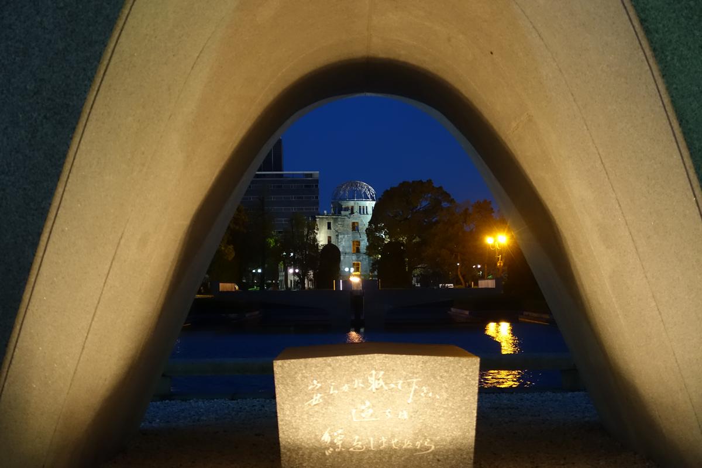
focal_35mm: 70
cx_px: 351
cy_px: 234
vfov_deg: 19.5
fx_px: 1365
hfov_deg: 28.8
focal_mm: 25.7
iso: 1250
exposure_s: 1/10
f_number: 2.8
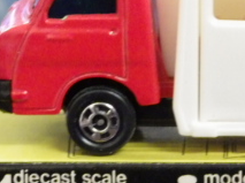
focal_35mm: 262
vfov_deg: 5.6
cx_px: 183
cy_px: 160
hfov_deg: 7.6
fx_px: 1851
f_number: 4.4
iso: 1250
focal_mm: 15.6
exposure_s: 1/30
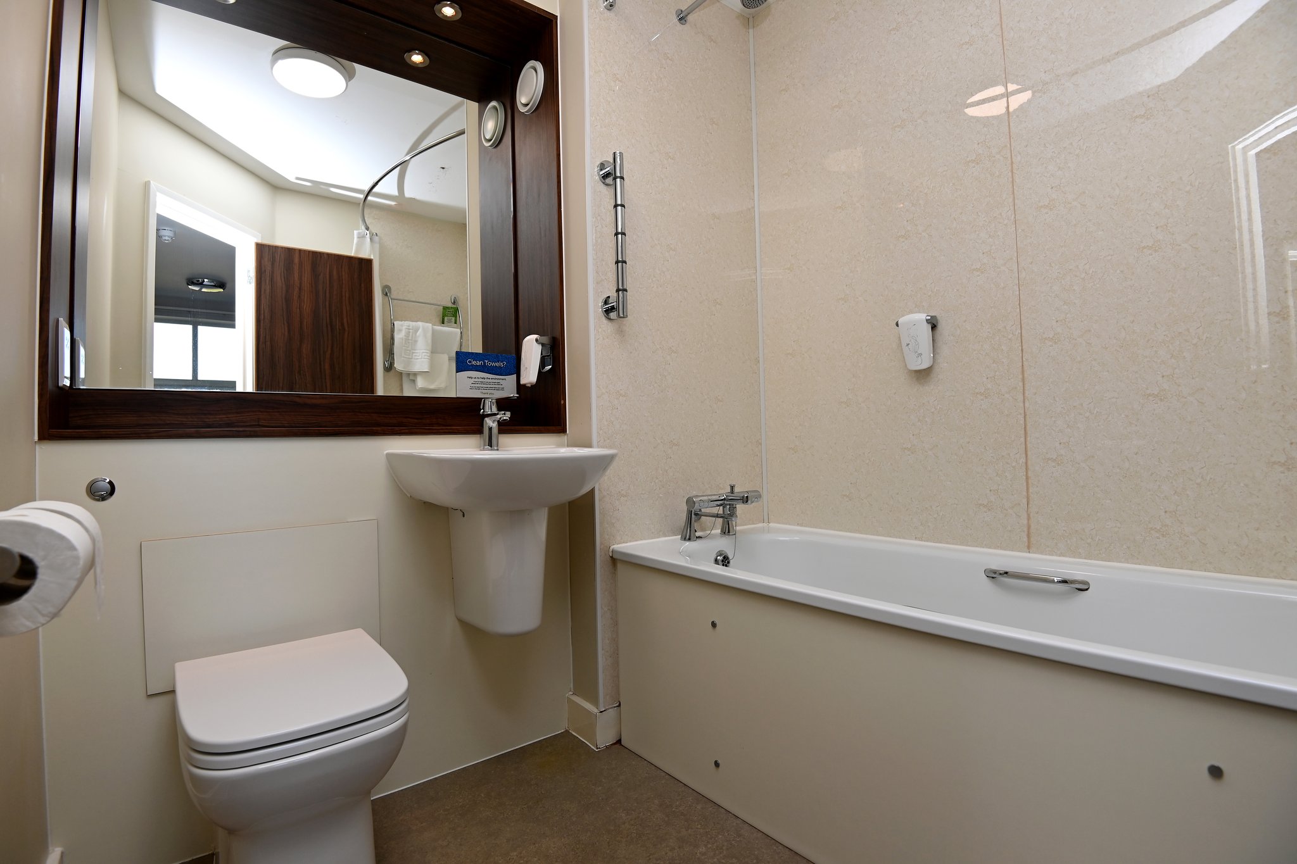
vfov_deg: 73.7
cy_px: 432
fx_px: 576
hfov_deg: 96.7
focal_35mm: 16
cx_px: 648
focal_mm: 16
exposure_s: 1/100
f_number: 7.1
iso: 400
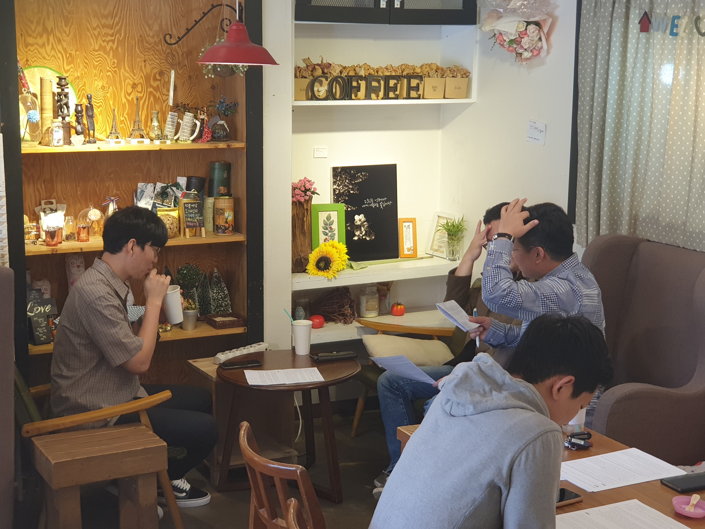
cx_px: 352
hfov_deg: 36.8
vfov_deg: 28.0
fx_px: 1059
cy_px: 264
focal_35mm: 52
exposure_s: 1/30
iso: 100
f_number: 2.4
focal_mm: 6
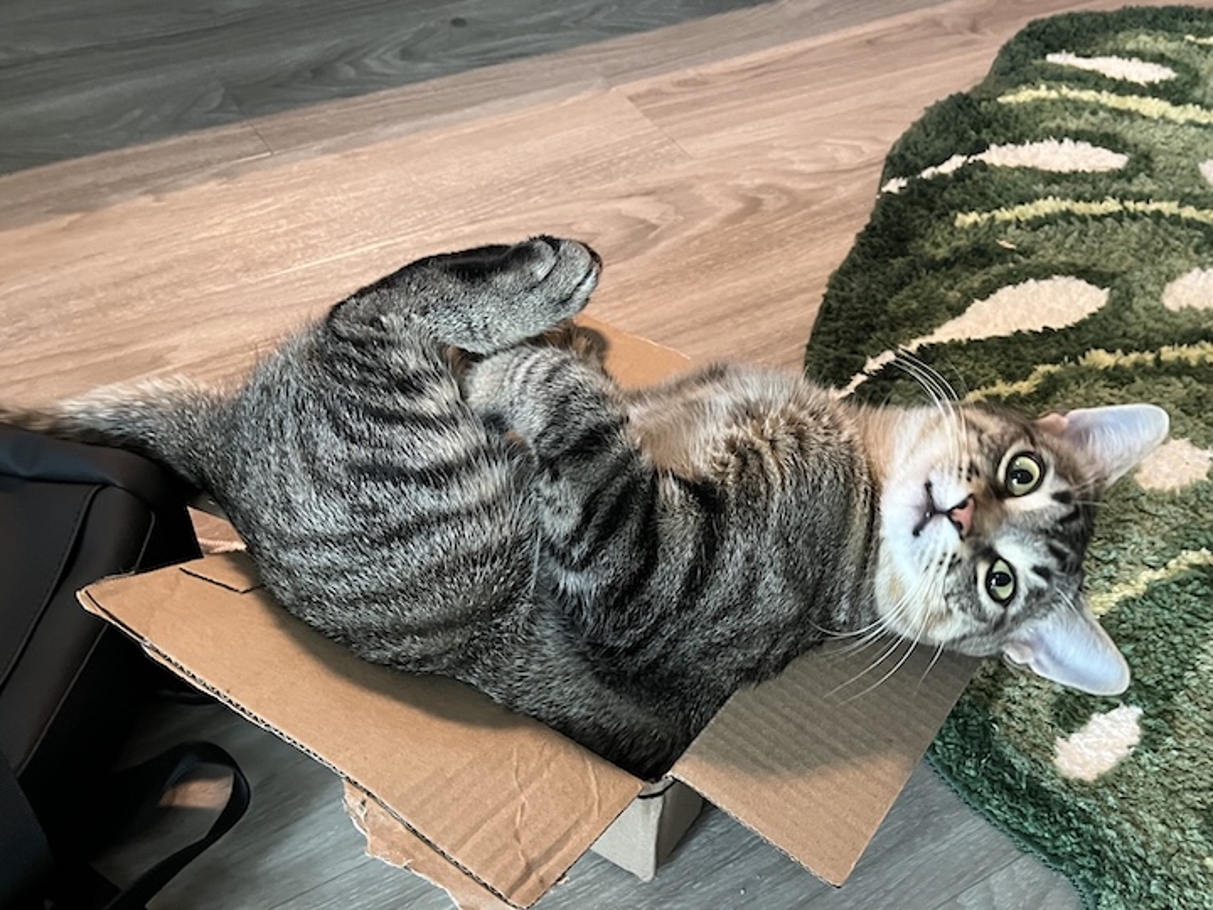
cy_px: 455
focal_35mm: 26
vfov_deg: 53.1
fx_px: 911
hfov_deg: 67.3
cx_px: 606
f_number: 1.6
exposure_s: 1/32
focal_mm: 5.1
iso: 500
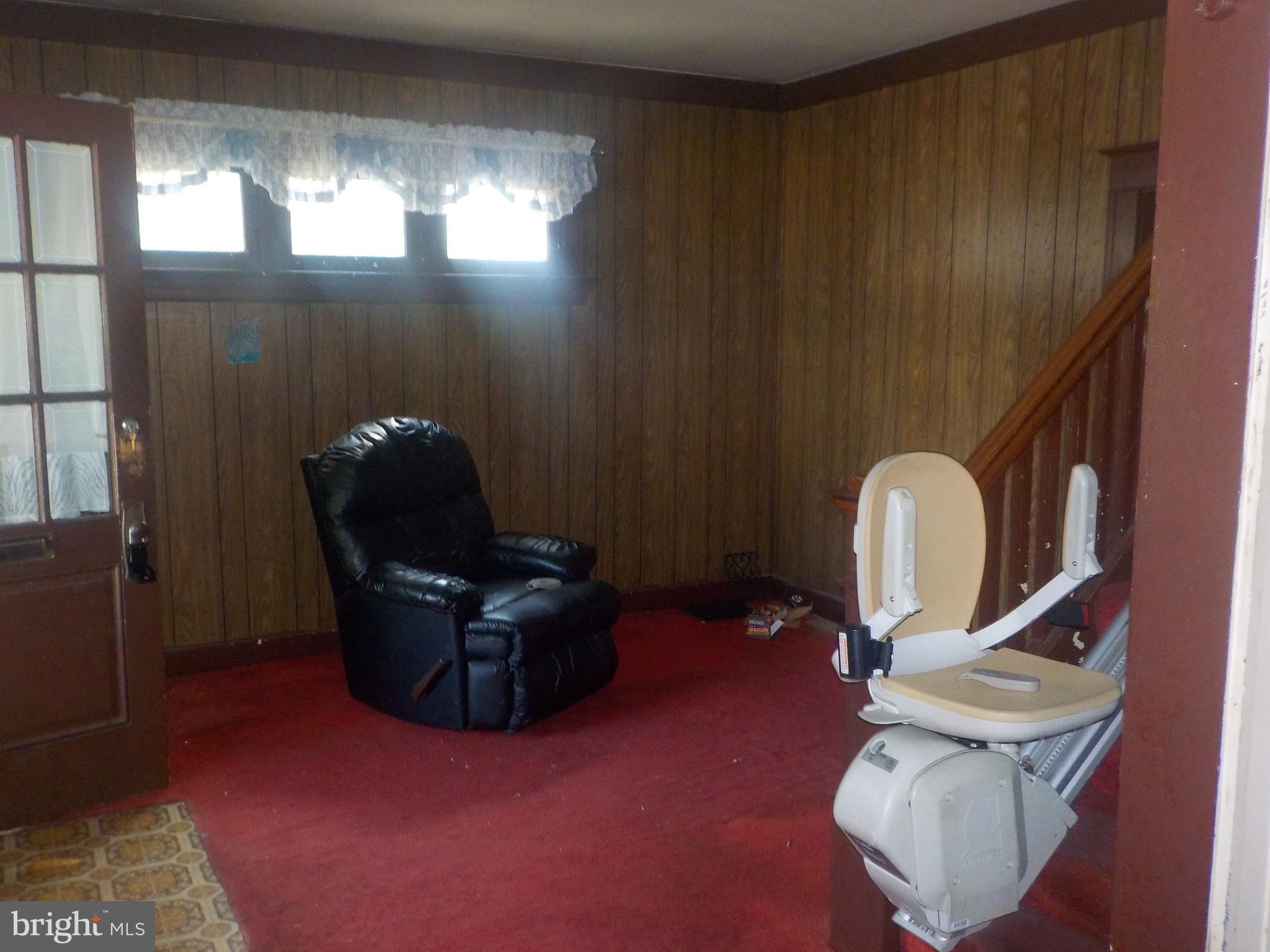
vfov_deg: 46.8
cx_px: 635
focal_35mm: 30
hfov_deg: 60.0
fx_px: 1101
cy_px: 476
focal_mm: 4.1
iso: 320
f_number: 3.3
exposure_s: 1/30
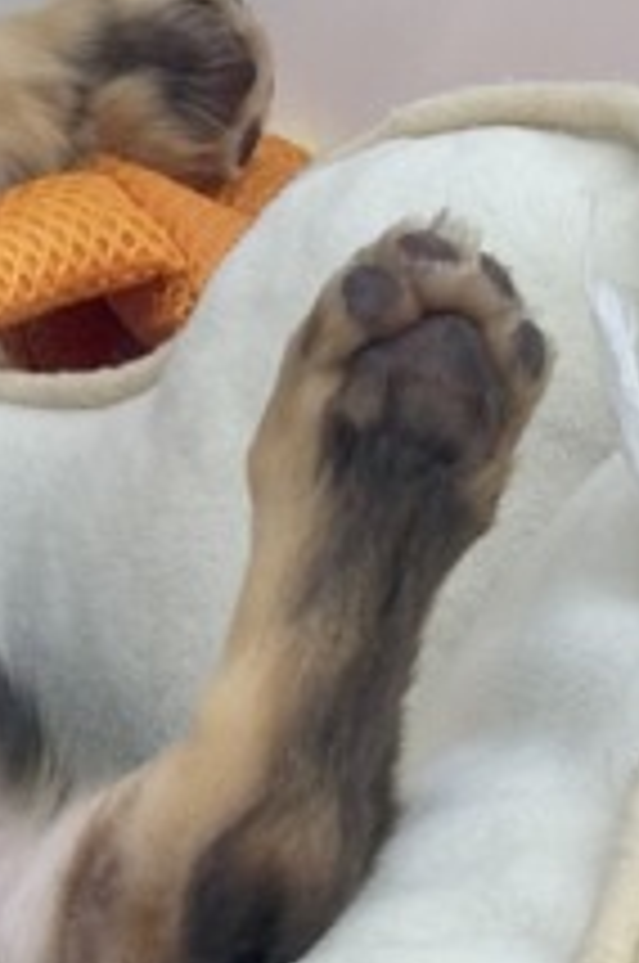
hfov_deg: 8.0
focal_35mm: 162
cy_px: 567
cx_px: -675
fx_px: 4327
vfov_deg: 12.7
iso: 40
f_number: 1.6
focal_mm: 5.96
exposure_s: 1/100
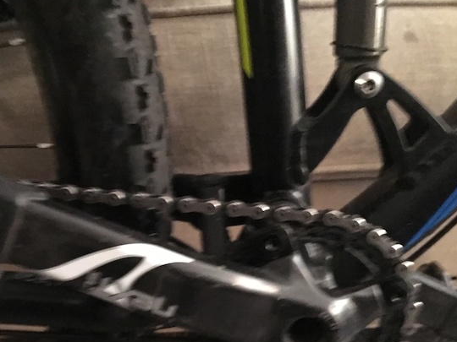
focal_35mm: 43
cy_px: 249
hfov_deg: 43.6
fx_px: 568
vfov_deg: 33.1
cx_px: 176
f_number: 2.2
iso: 200
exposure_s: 1/4
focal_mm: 4.15
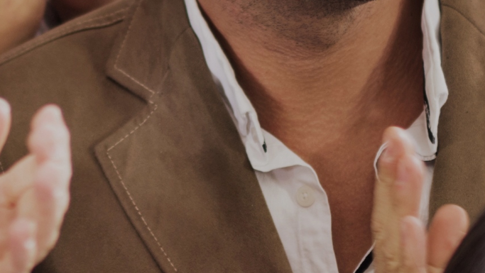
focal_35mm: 336
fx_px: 4320
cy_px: 24
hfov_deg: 6.4
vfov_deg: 3.6
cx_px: 34
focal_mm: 50
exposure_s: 1/200
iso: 80
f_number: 1.4
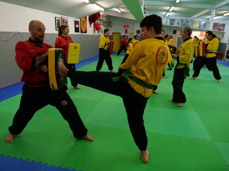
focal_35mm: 25
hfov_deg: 69.4
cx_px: 115
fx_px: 165
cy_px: 82
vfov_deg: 54.9
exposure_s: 1/125
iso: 640
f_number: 2.8
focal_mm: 12
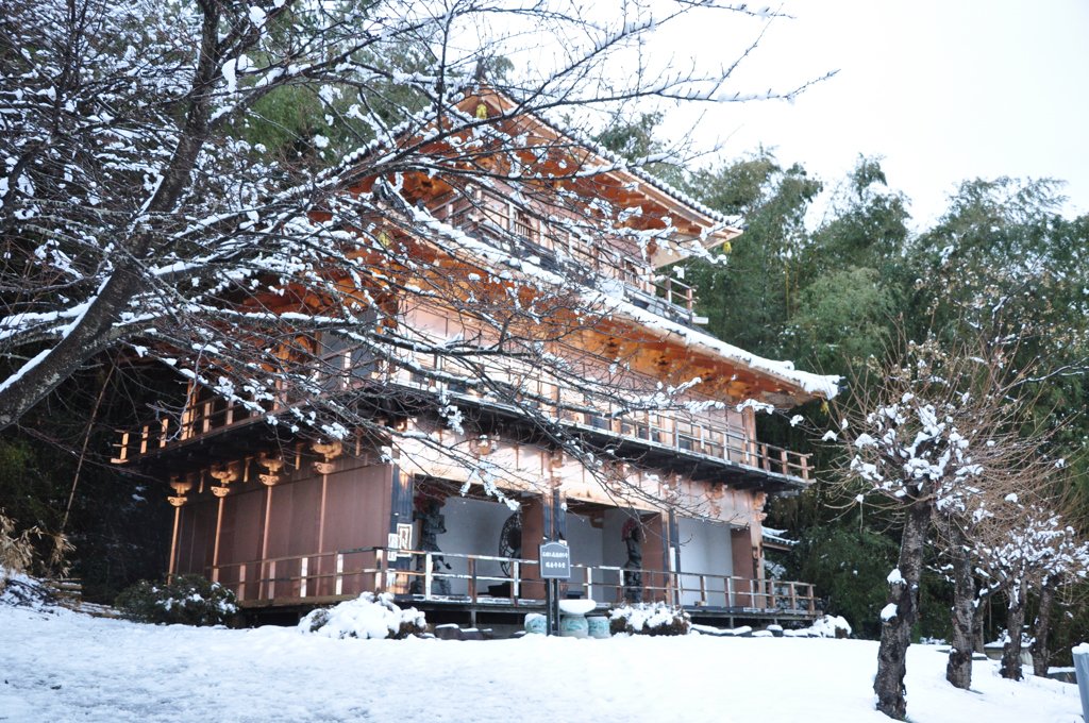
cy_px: 362
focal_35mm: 27
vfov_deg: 47.8
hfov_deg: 67.4
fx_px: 816
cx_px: 544
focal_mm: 18
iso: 720
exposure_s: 1/30
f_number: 3.5
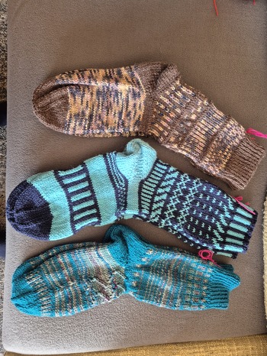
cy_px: 178
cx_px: 134
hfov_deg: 58.9
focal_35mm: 23
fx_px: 236
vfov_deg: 73.9
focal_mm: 5.4
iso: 500
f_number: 1.8
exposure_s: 1/100
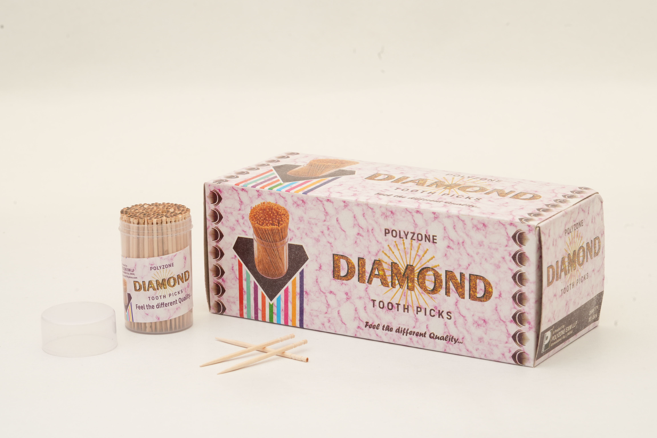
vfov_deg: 15.2
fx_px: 1642
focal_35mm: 90
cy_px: 219
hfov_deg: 22.6
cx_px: 328
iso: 800
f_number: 14
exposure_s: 1/30
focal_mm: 90
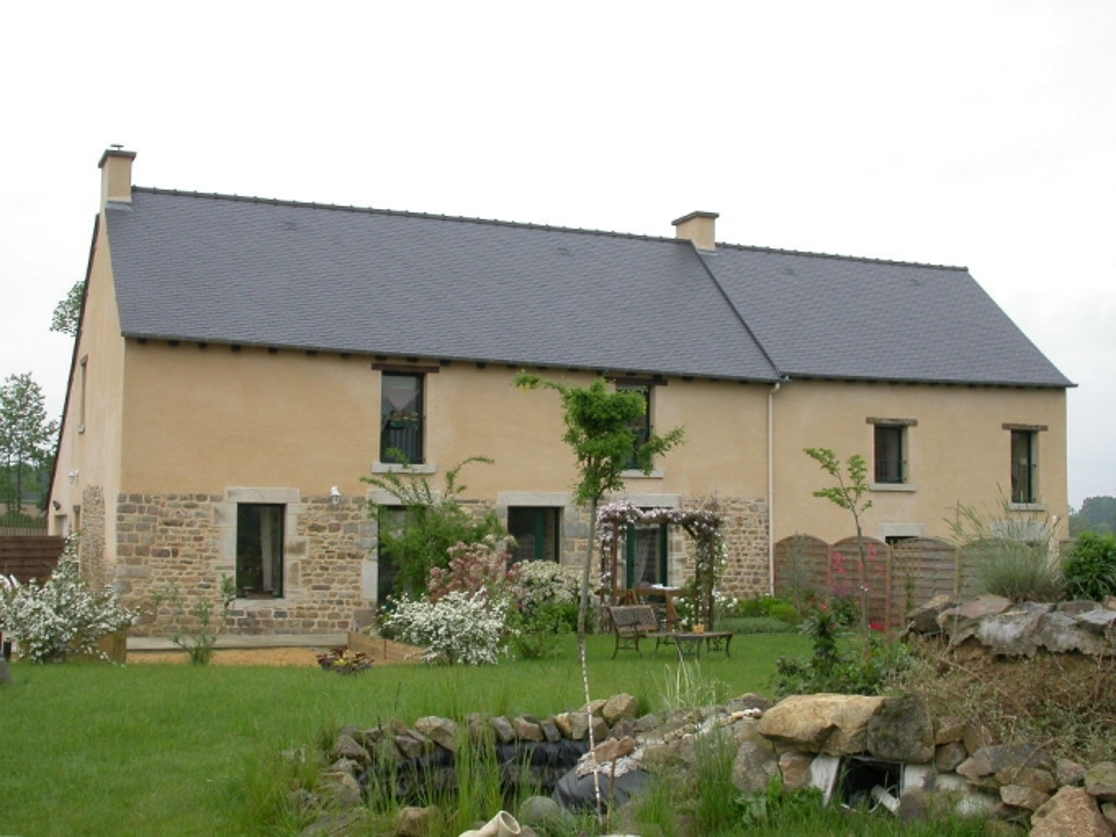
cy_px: 418
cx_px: 558
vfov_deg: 32.2
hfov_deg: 42.1
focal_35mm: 45
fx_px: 1451
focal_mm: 9.3
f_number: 6.3
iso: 100
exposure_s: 1/239
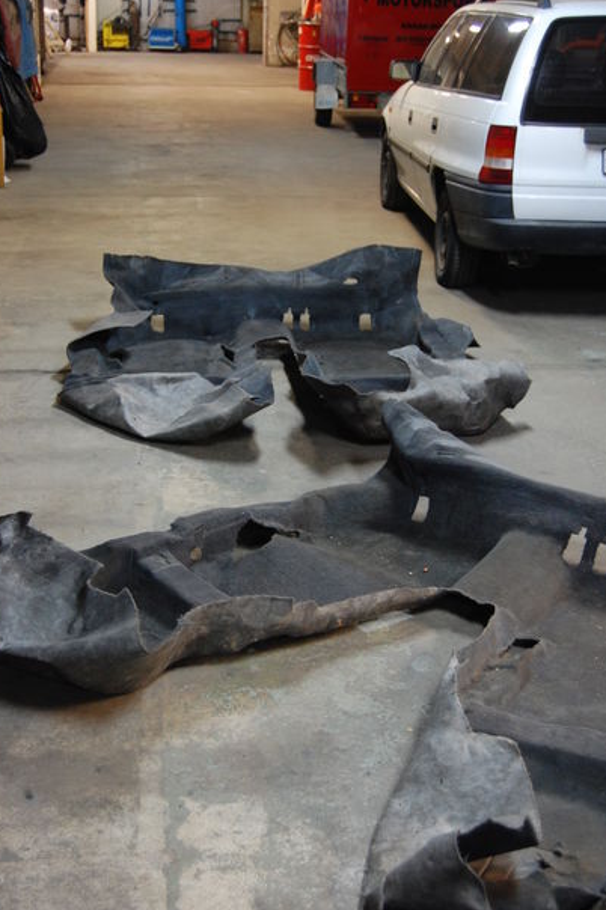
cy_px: 476
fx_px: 1365
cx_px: 311
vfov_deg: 36.9
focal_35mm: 54
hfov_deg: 25.0
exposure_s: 1/8
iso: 800
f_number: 4.5
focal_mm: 34
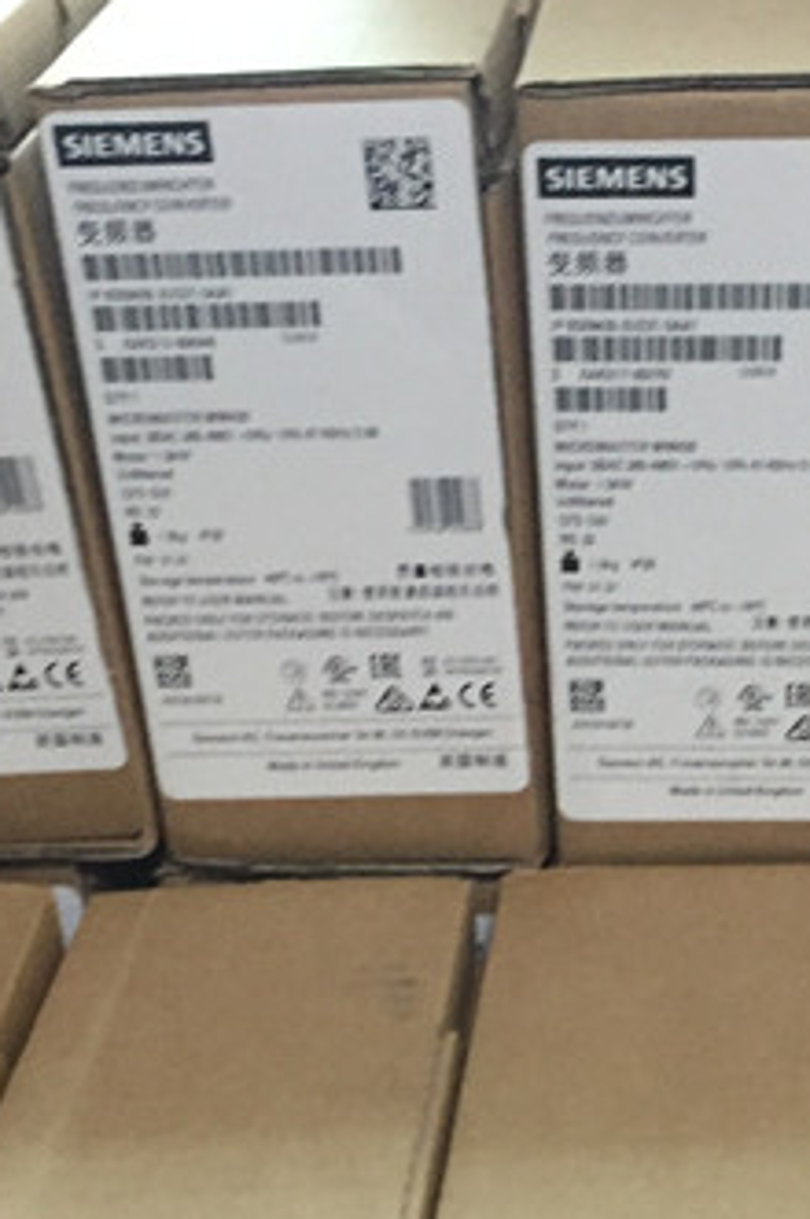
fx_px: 2469
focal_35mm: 73
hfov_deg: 18.4
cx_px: 688
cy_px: 1013
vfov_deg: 27.1
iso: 250
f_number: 2.2
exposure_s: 1/25
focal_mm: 4.15
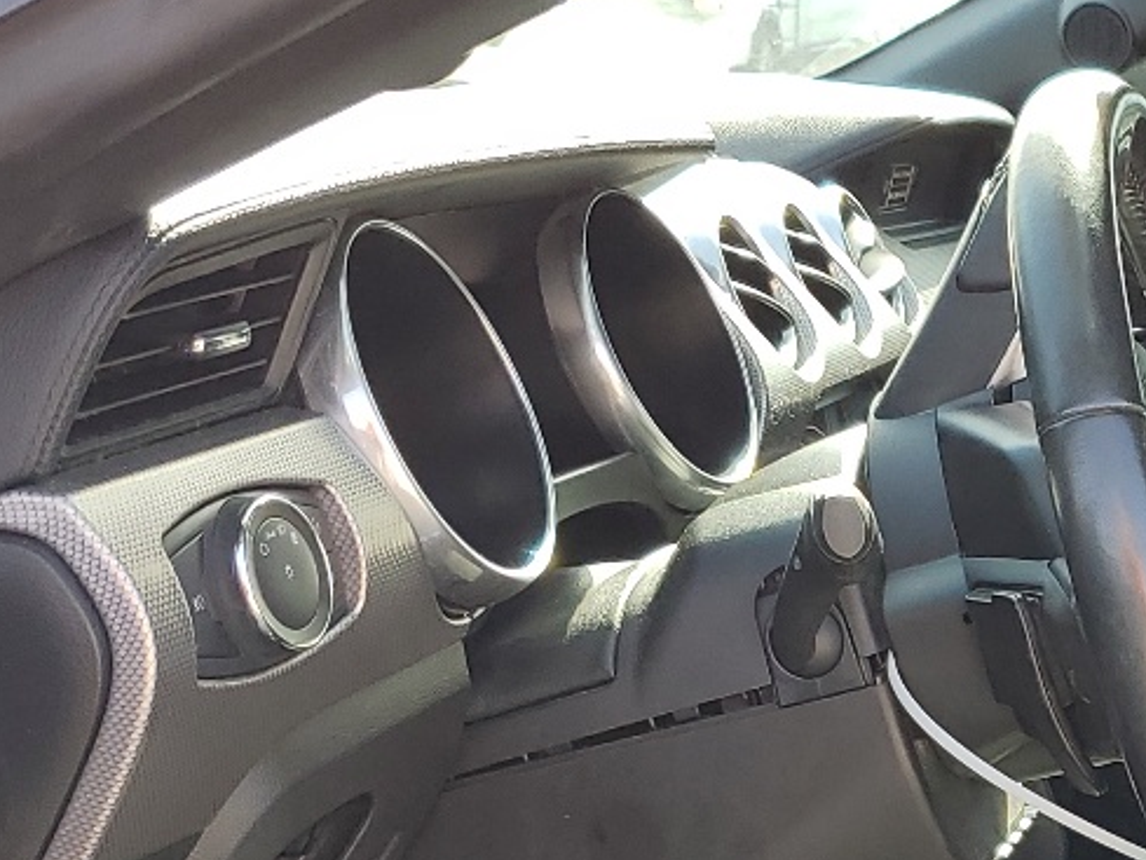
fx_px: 2815
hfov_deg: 21.2
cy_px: 874
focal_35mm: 85
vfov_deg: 17.0
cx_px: 1411
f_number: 1.5
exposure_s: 1/312
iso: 50
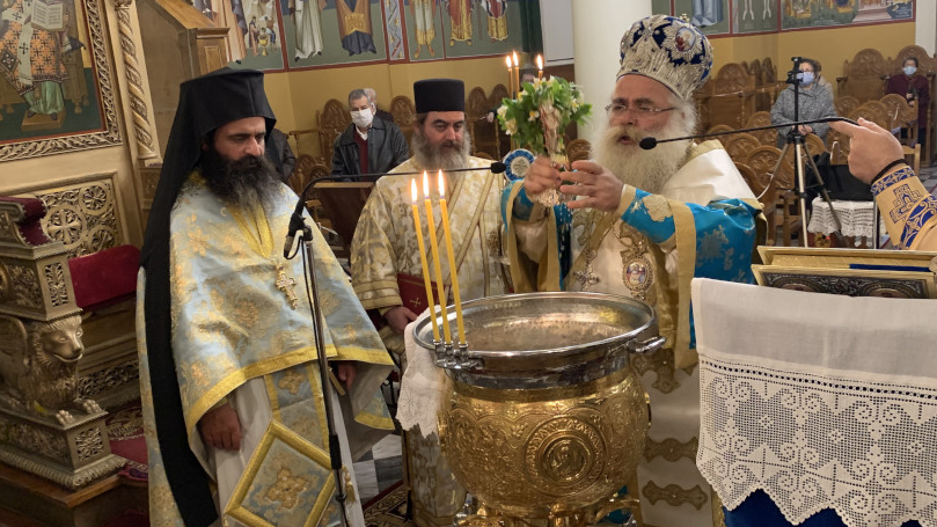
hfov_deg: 56.6
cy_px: 258
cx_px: 482
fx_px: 870
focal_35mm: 35
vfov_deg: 33.7
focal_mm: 4.25
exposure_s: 1/33
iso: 320
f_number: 1.8
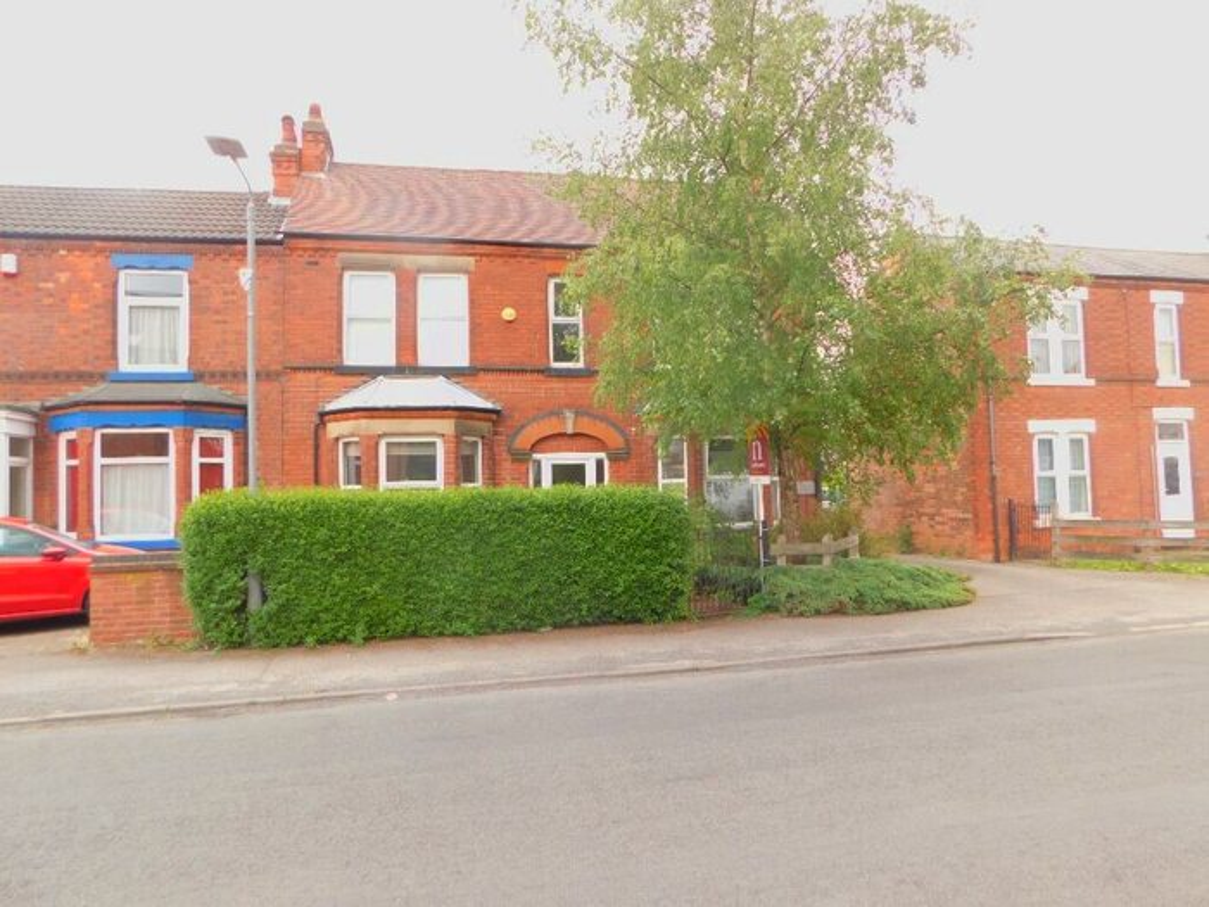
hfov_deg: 73.9
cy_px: 454
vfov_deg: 58.9
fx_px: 803
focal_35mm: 23
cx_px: 604
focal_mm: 4
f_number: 3
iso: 125
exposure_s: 1/200
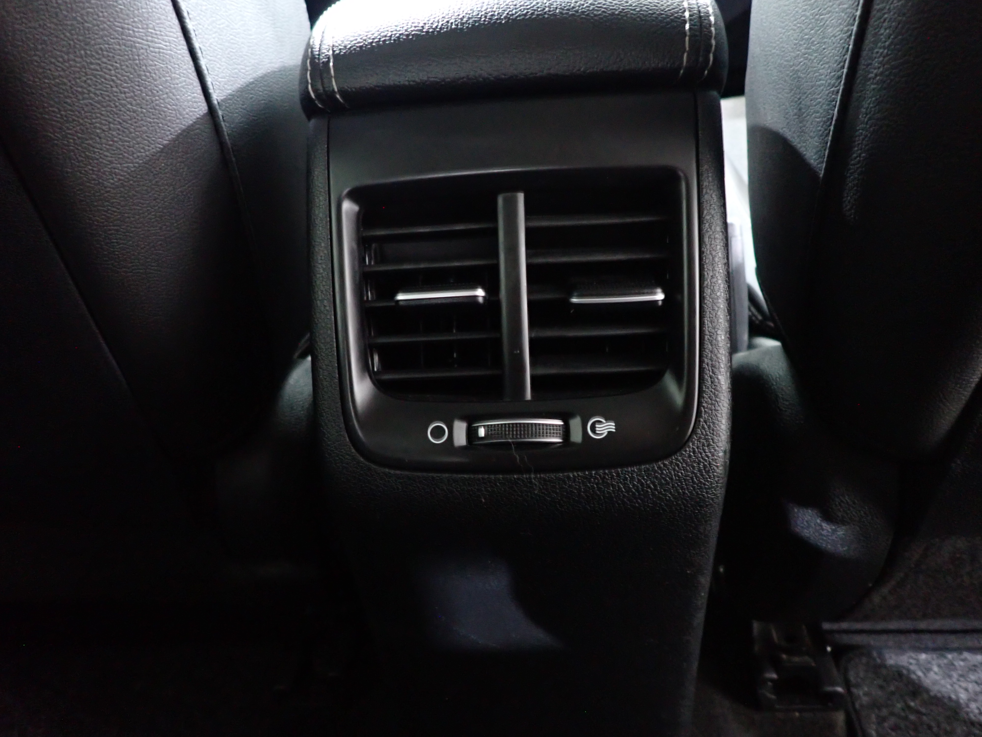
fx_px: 709
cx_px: 491
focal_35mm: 25
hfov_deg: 69.4
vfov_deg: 54.9
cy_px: 368
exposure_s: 1/8
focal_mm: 4.5
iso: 1000
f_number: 2
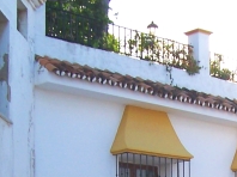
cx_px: 206
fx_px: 841
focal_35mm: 123
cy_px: 269
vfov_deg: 11.5
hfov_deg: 15.9
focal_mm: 6.3
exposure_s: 1/350
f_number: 2.8
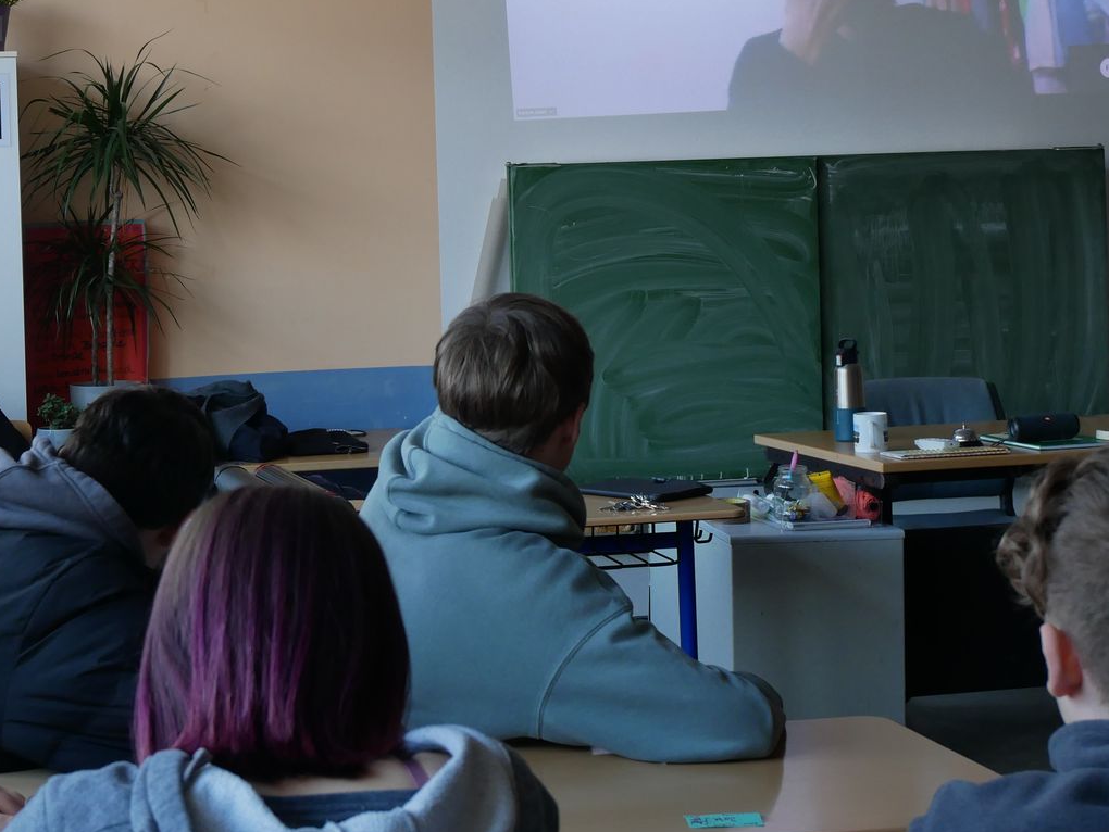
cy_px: 229
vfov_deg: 21.2
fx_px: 2212
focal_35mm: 69
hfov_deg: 27.7
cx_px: 248
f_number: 4.9
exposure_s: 1/60
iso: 400
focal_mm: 22
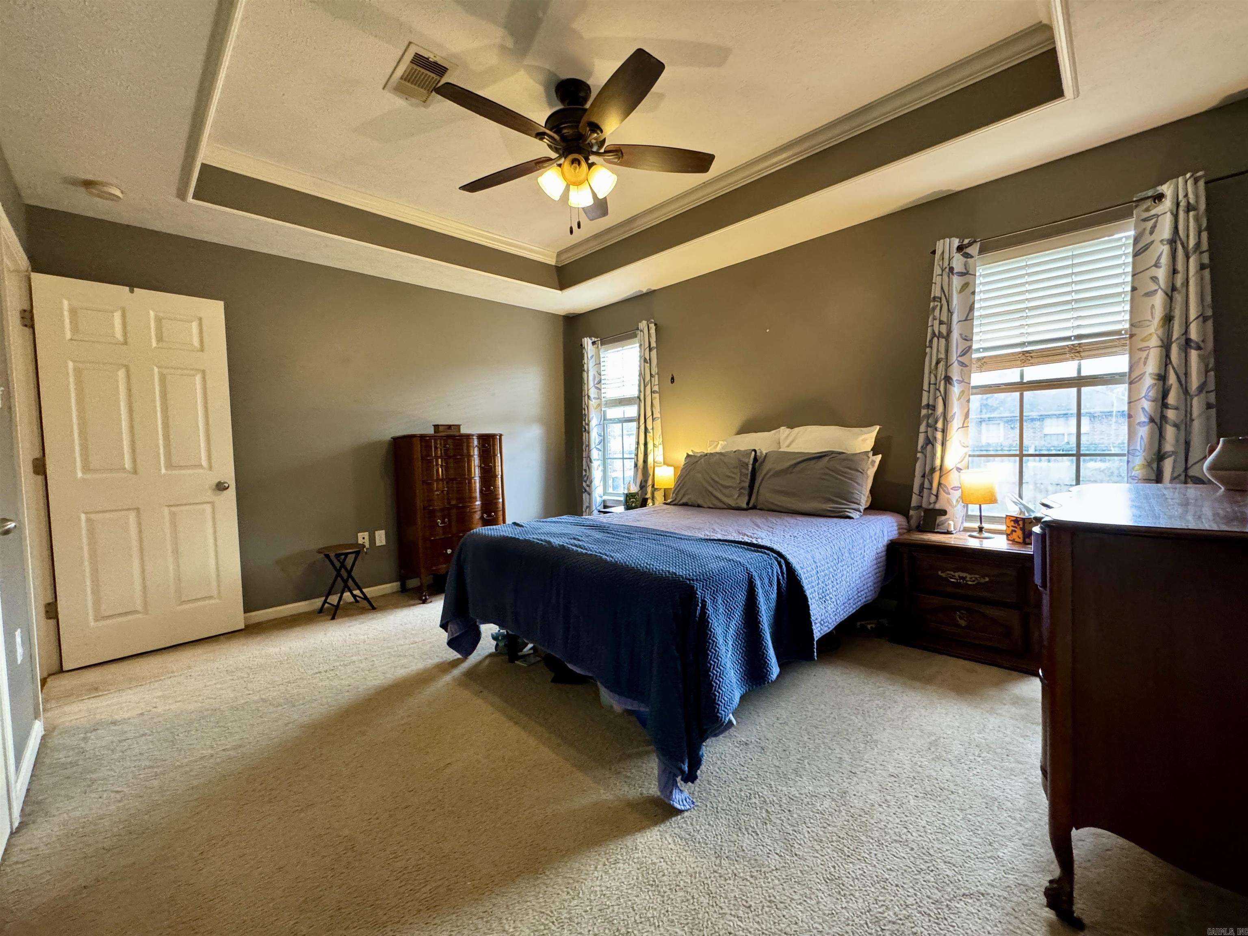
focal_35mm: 14
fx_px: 505
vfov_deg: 85.7
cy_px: 468
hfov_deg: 102.1
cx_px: 624
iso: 640
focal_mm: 2.22
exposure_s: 1/60
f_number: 2.2
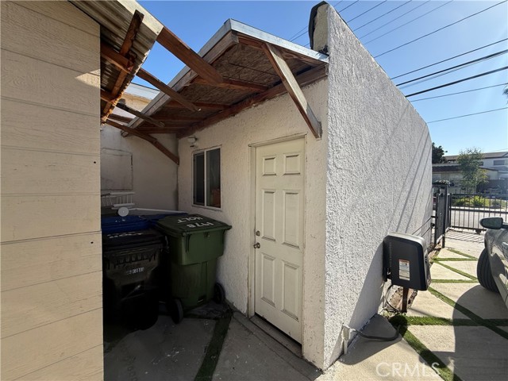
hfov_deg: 102.1
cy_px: 190
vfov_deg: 85.7
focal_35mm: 14
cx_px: 254
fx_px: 205
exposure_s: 1/1050
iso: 50
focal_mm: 2.22
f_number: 2.2
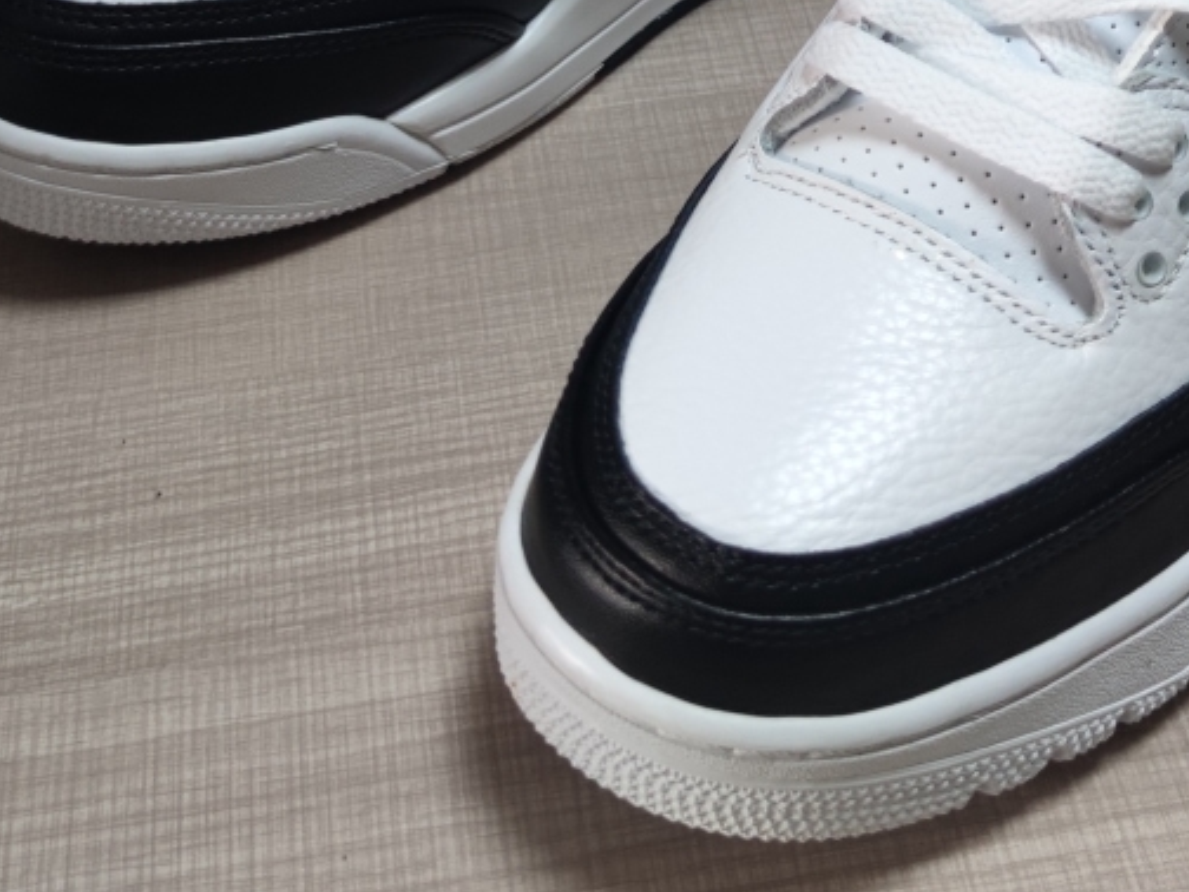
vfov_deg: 22.3
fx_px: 2095
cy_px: -153
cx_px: 833
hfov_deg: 31.3
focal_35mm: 61
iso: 226
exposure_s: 1/100
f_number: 1.69
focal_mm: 6.72
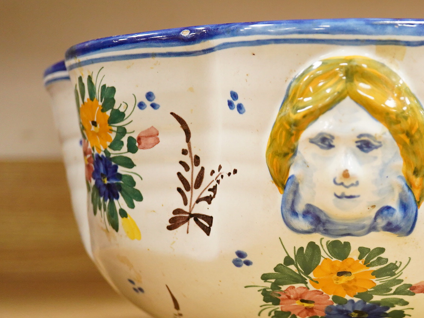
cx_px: 359
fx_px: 931
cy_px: 182
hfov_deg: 25.1
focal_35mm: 76
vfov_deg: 19.4
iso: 2500
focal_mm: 30
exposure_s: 1/200
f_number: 3.5
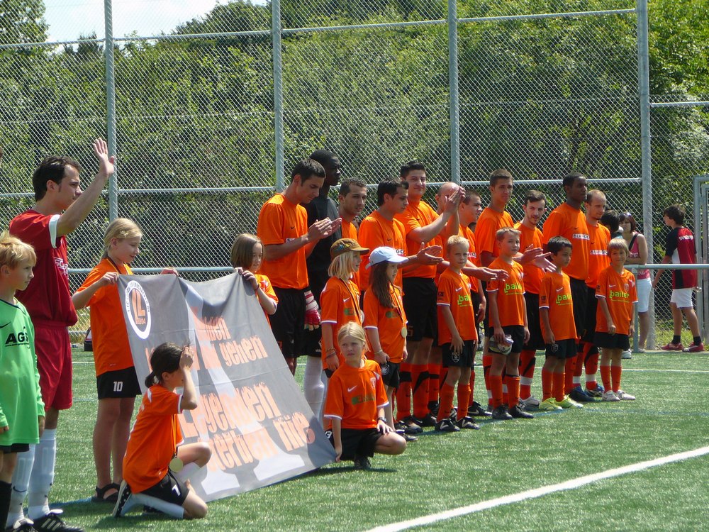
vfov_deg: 12.6
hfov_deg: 16.7
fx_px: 2417
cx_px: 354
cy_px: 266
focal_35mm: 118
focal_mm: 17.6
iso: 80
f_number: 3.9
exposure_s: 1/400
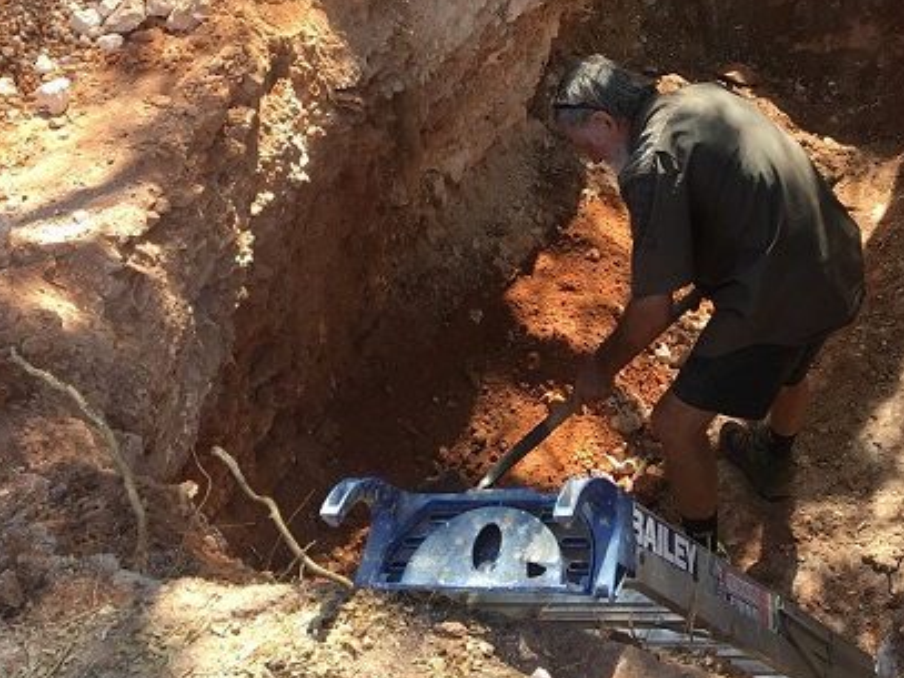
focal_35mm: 57
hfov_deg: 33.5
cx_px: 610
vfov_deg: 25.2
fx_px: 1488
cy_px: 122
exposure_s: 1/190
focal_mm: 4.15
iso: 25
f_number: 2.2
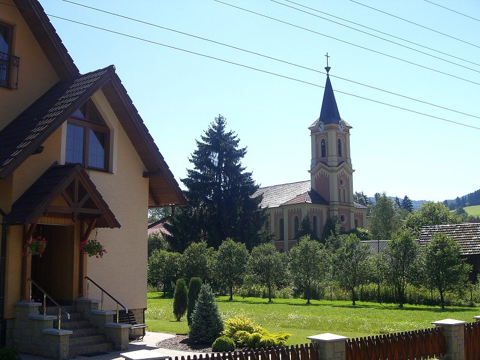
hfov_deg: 49.0
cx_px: 240
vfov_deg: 37.7
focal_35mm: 38
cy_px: 180
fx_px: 527
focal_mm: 6.3
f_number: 4.4
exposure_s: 1/400
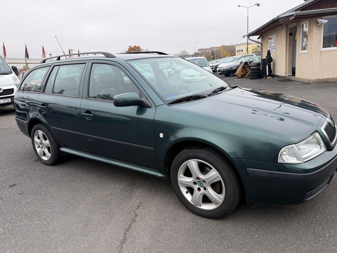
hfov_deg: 69.4
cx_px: 175
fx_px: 243
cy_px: 127
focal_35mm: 25
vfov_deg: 54.9
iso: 80
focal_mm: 6.76
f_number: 1.78
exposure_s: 1/888
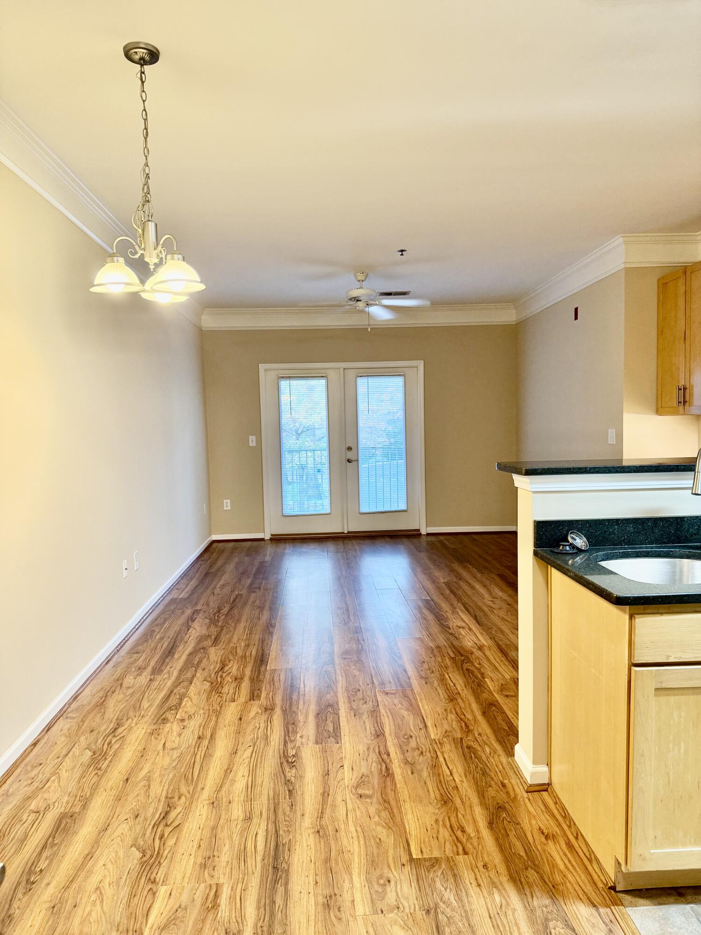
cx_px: 350
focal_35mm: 24
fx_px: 648
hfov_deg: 56.8
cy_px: 468
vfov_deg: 71.6
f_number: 1.78
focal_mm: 6.76
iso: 200
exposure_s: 1/60
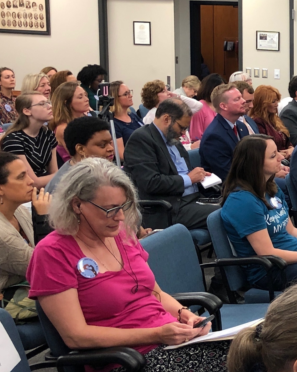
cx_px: 487
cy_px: 179
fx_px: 857
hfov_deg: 17.1
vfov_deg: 24.4
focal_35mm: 78
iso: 40
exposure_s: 1/24
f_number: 1.8
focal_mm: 3.99
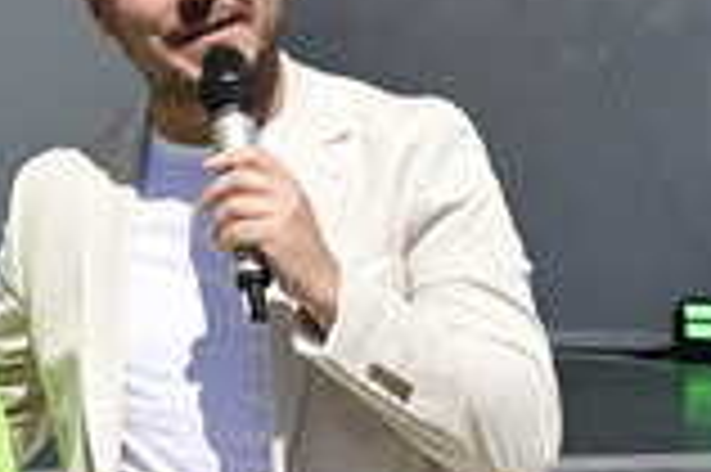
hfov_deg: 17.1
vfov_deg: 11.7
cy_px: 351
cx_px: -7
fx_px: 2308
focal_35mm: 117
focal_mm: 41
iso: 80
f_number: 10
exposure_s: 1/200
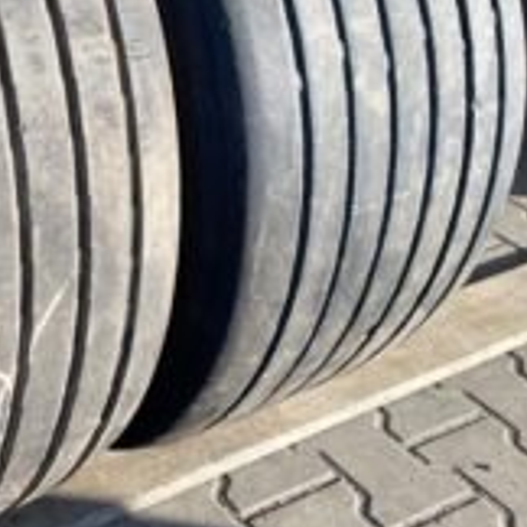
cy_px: 148
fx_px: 1051
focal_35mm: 61
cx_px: 42
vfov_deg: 27.9
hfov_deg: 27.1
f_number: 1.8
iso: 32
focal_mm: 4.25
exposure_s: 1/517
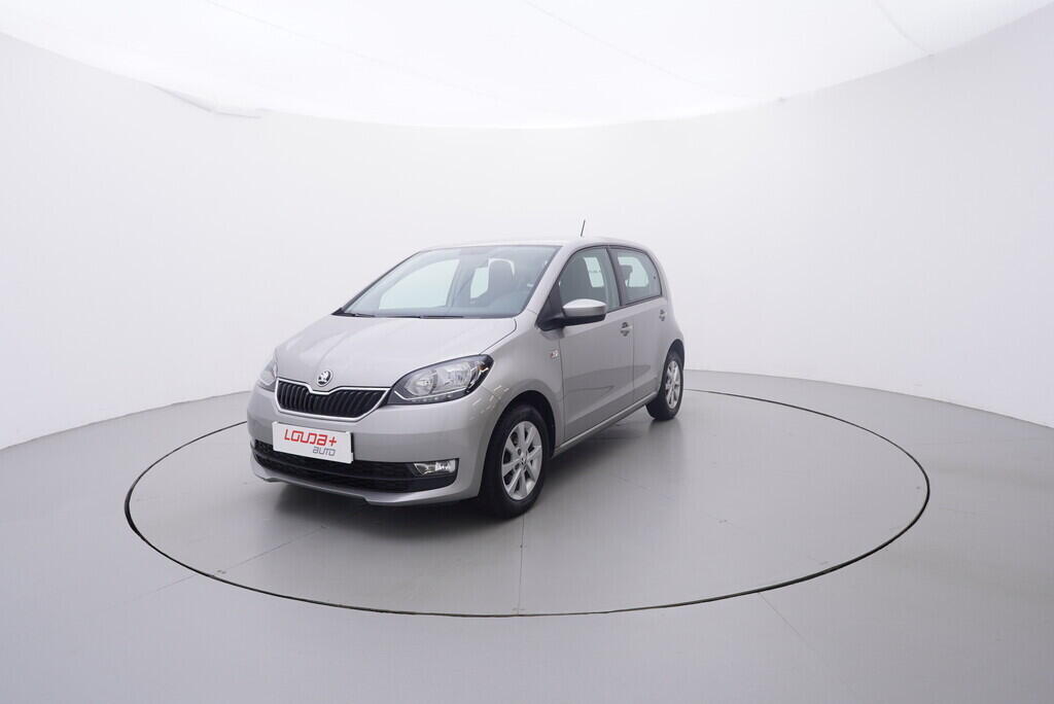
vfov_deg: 56.2
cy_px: 352
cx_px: 527
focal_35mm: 22
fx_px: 659
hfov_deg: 77.3
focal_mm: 15
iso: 200
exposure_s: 1/80
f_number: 5
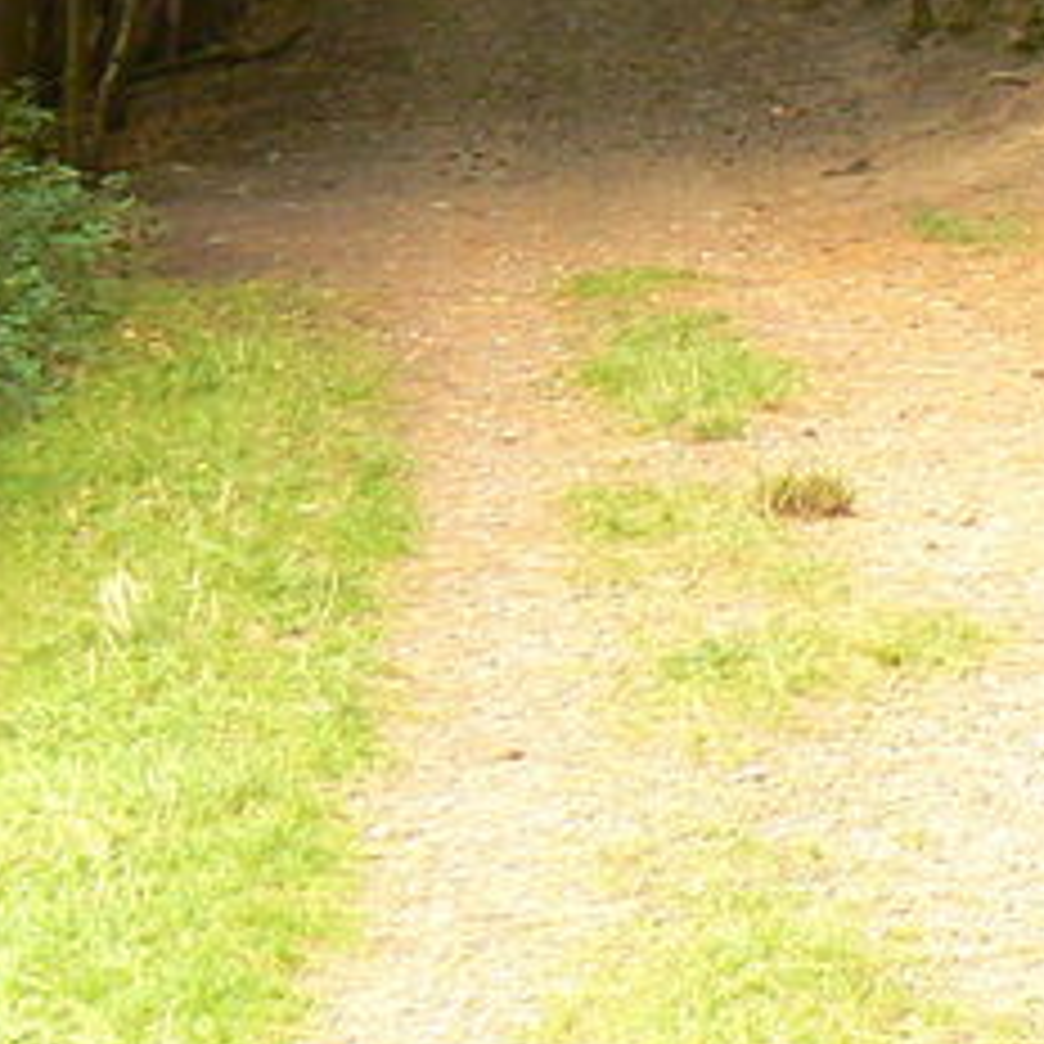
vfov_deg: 10.1
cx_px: 562
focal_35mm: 171
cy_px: -63
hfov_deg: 10.2
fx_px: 5835
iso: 160
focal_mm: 7.6
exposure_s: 1/30
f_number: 2.8
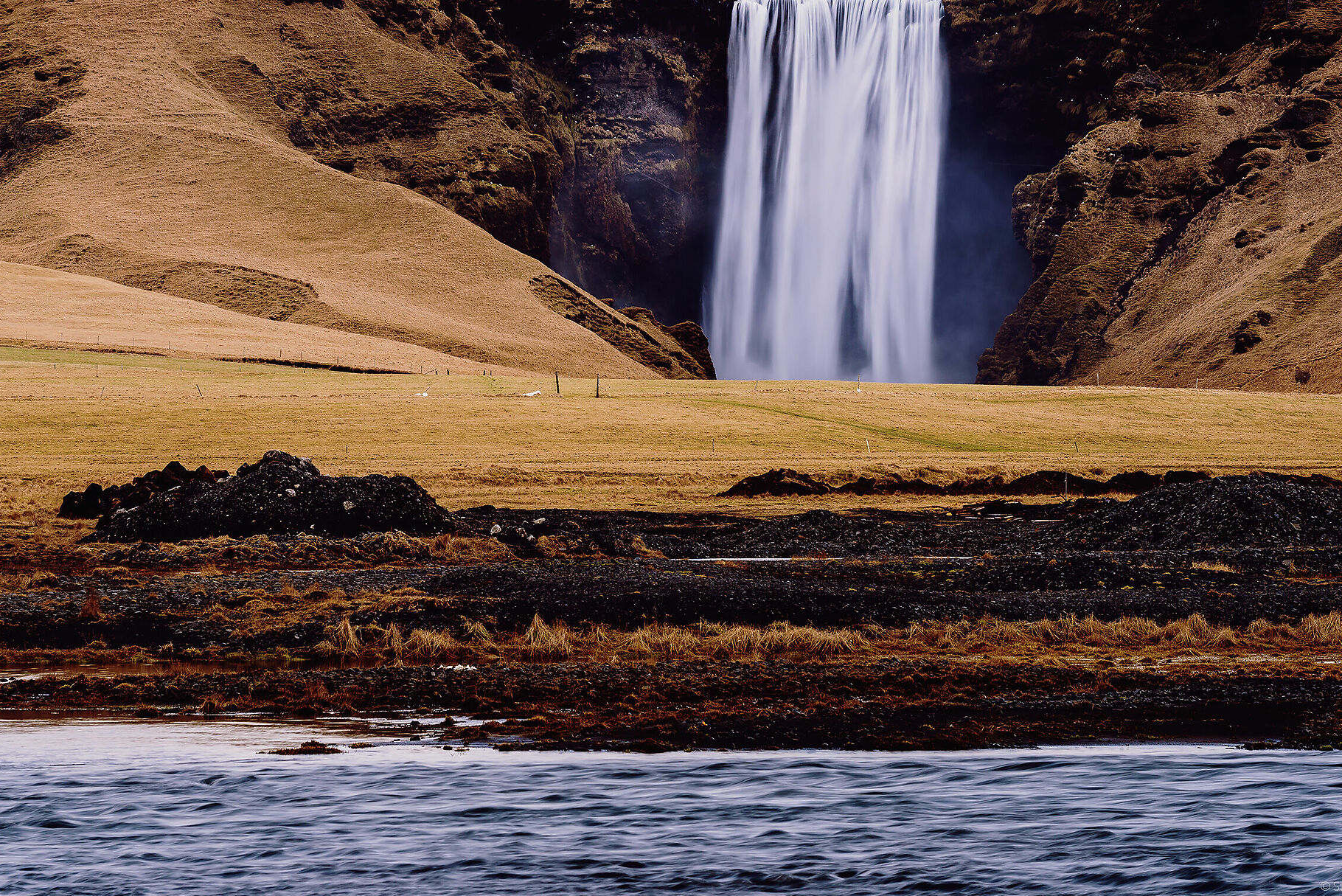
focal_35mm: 178
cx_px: 528
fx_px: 6638
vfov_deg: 7.7
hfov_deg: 11.5
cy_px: 313
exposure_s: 1/2
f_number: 11
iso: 31
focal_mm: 135
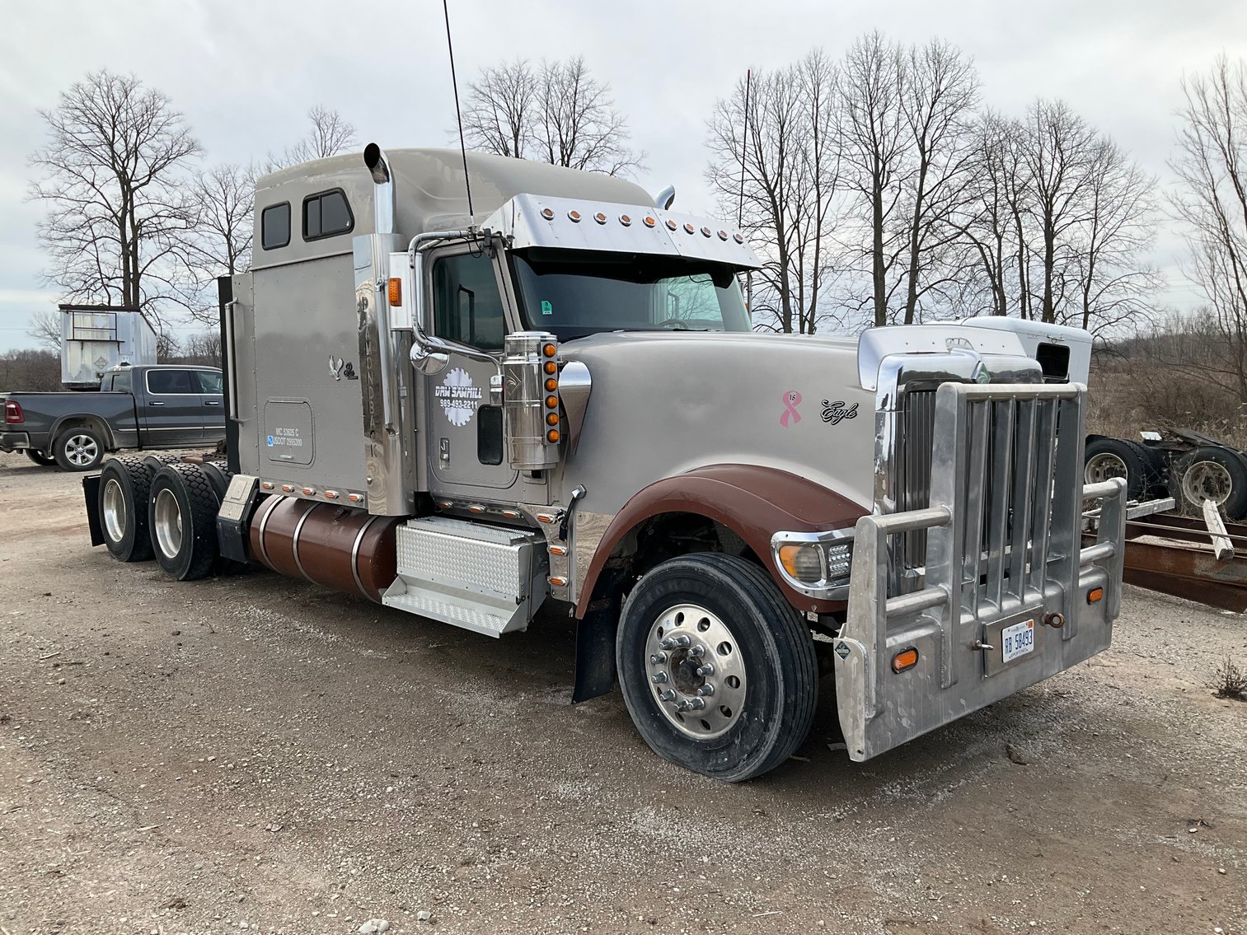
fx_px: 1045
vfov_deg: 48.2
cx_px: 624
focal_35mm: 29
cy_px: 468
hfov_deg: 61.7
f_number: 1.8
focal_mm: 3
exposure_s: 1/1015
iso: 25
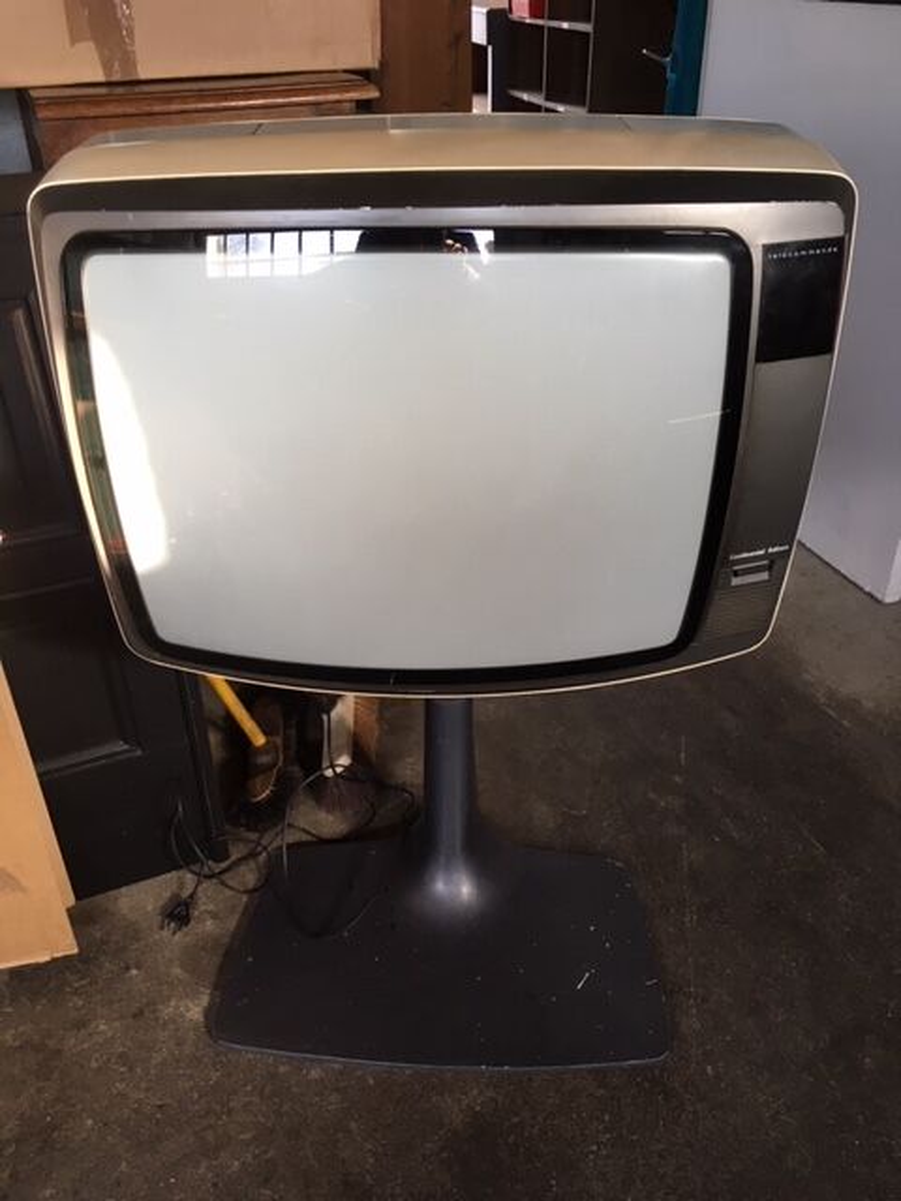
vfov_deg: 61.7
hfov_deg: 48.2
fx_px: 1006
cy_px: 600
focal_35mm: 29
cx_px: 450
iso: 64
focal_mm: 4.15
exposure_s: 1/33
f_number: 2.2
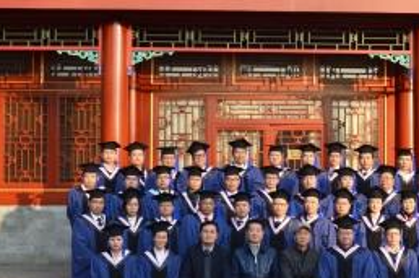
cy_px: 175
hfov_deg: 27.6
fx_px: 848
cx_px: 283
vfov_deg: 18.6
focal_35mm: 73
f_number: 7.1
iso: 200
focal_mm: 28
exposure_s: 1/200
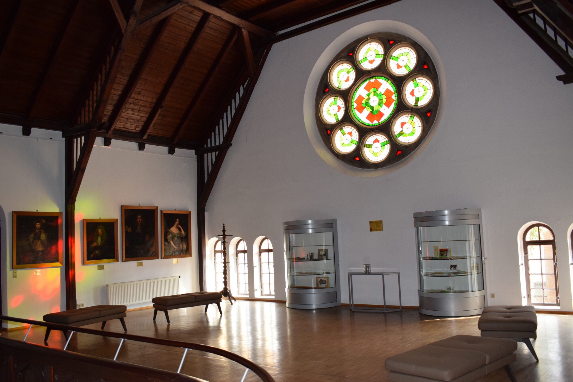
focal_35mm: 30
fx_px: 478
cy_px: 191
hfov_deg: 61.9
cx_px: 286
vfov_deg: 43.6
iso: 800
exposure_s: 1/100
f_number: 5
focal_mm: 20
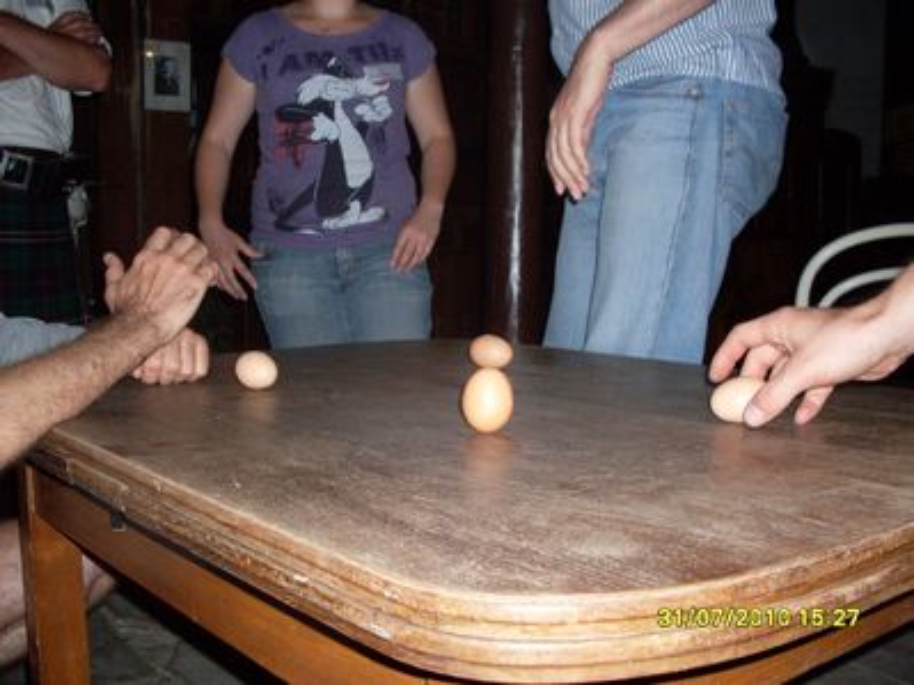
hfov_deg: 49.0
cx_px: 457
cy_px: 342
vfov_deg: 37.7
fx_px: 1003
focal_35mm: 38
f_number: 2.8
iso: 100
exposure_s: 1/45
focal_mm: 6.3
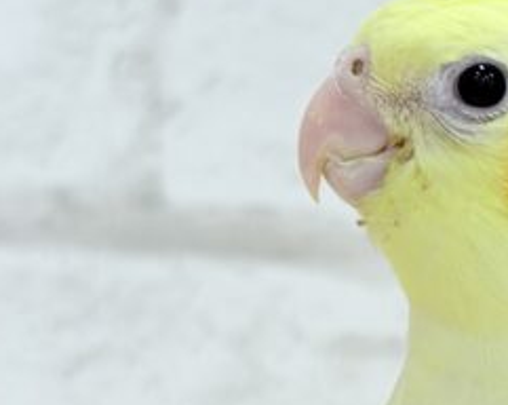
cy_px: 416
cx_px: 546
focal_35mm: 135
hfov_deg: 14.0
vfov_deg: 11.3
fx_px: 2026
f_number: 1.6
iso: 32
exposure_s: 1/50
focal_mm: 5.96
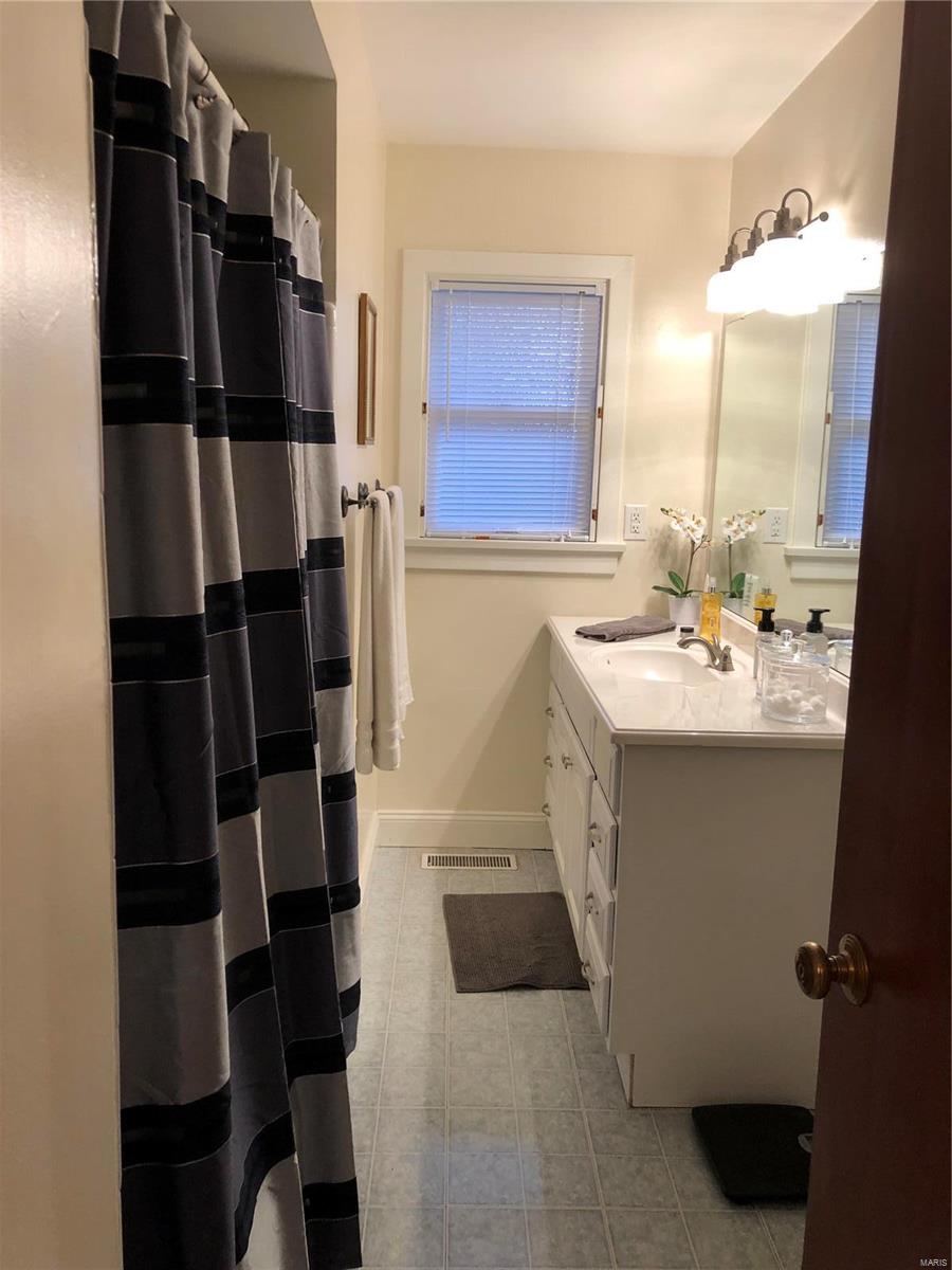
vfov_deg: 63.4
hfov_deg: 49.7
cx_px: 476
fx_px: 1027
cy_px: 635
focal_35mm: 28
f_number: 1.8
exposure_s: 1/20
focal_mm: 4
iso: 40
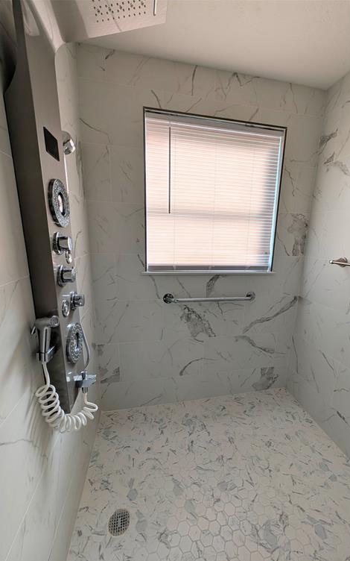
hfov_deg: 82.6
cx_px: 191
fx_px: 198
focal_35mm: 13
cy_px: 286
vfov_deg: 109.3
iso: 67
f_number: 1.7
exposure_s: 1/454
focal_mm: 2.02
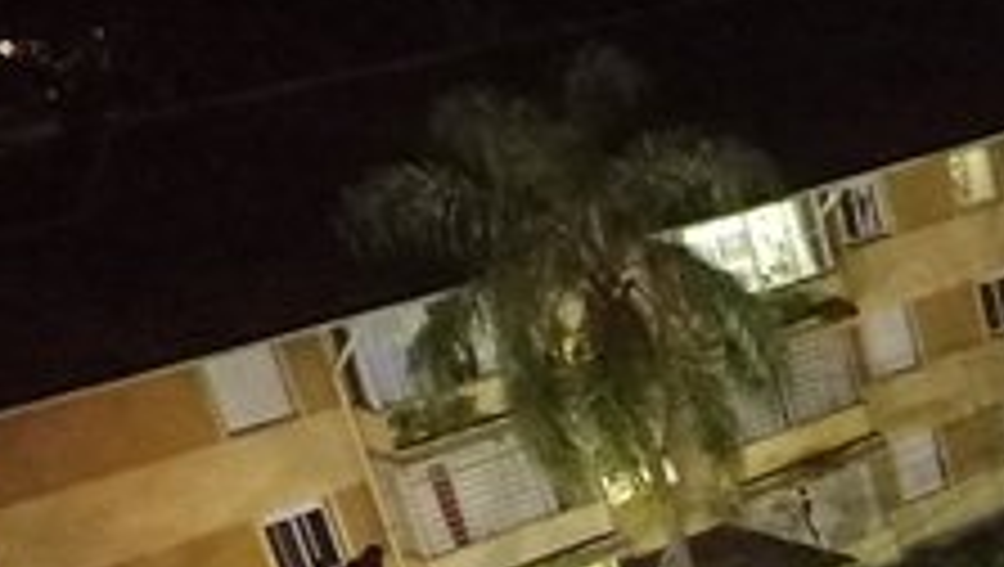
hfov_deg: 15.4
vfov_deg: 11.4
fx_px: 2665
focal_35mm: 100
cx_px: 2193
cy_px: 976
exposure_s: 1/5.08
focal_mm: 3.61
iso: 1226
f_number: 2.8
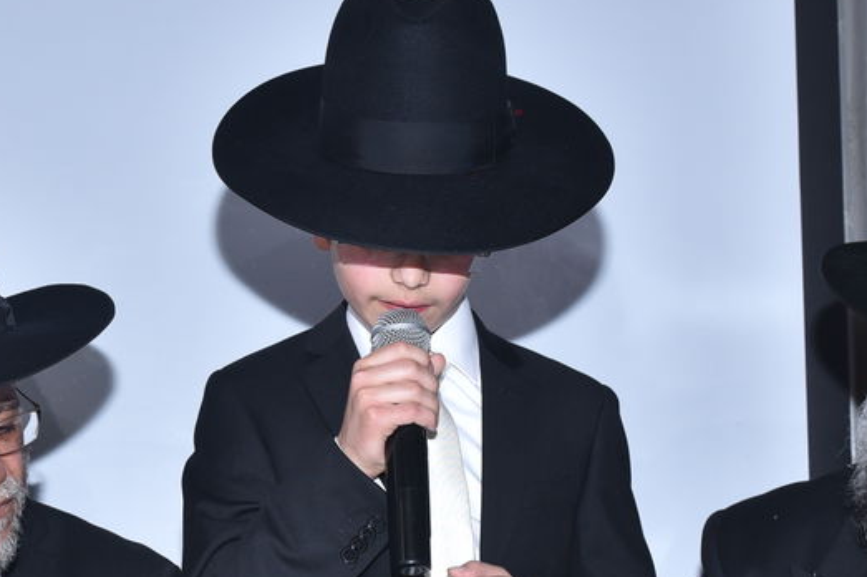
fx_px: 1998
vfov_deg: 16.3
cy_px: 498
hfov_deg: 24.2
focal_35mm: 83
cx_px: 212
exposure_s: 1/125
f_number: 5.6
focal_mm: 31
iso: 400
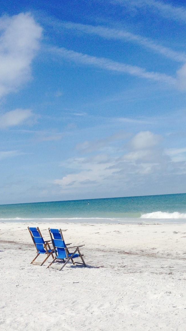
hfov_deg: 24.3
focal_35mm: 49
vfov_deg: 42.1
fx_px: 430
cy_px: 166
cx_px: 119
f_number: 2.4
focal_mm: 4.12
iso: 50
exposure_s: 1/3390
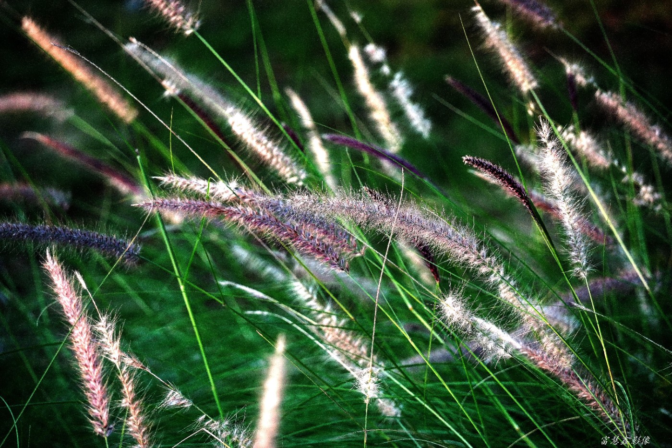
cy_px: 224
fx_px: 3733
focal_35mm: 200
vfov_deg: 6.9
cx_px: 336
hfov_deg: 10.3
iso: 400
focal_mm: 200
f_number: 5.6
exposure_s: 1/500
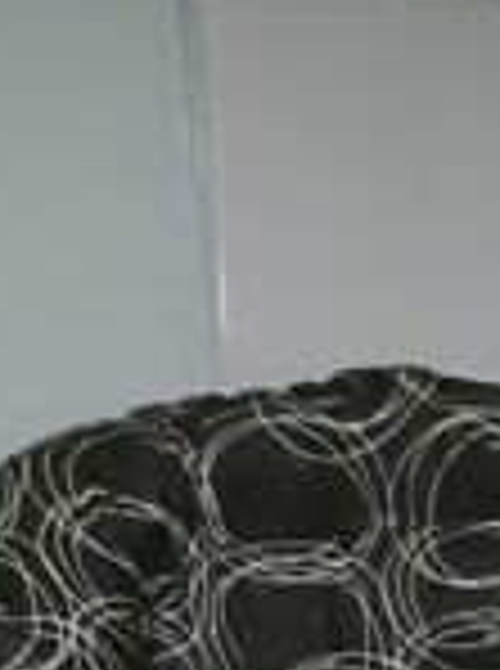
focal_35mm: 56
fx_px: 1083
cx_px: 694
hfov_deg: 22.5
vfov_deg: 19.7
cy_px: 1318
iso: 640
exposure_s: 1/20
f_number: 2.2
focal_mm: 1.42
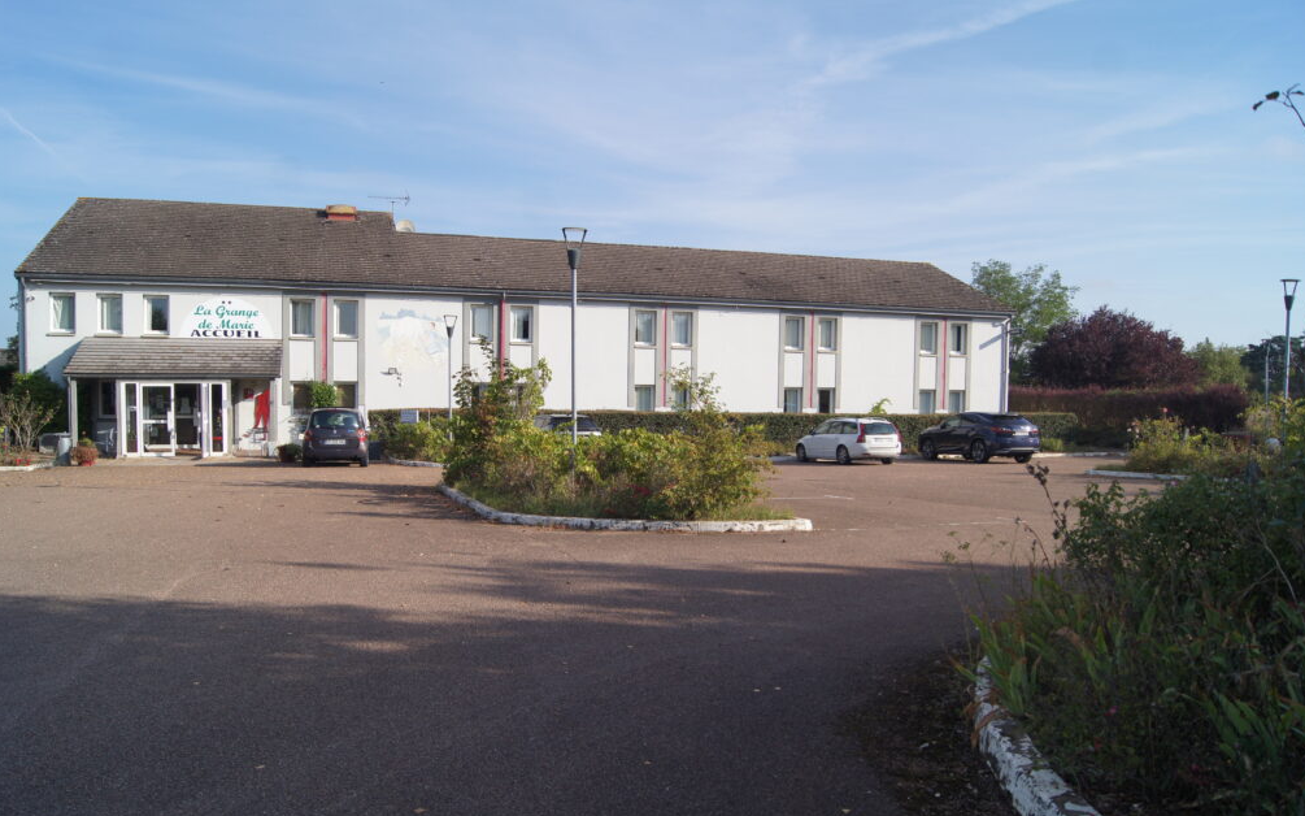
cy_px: 440
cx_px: 658
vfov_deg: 44.5
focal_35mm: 28
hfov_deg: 66.5
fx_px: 996
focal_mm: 18
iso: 100
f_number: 6.3
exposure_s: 1/400
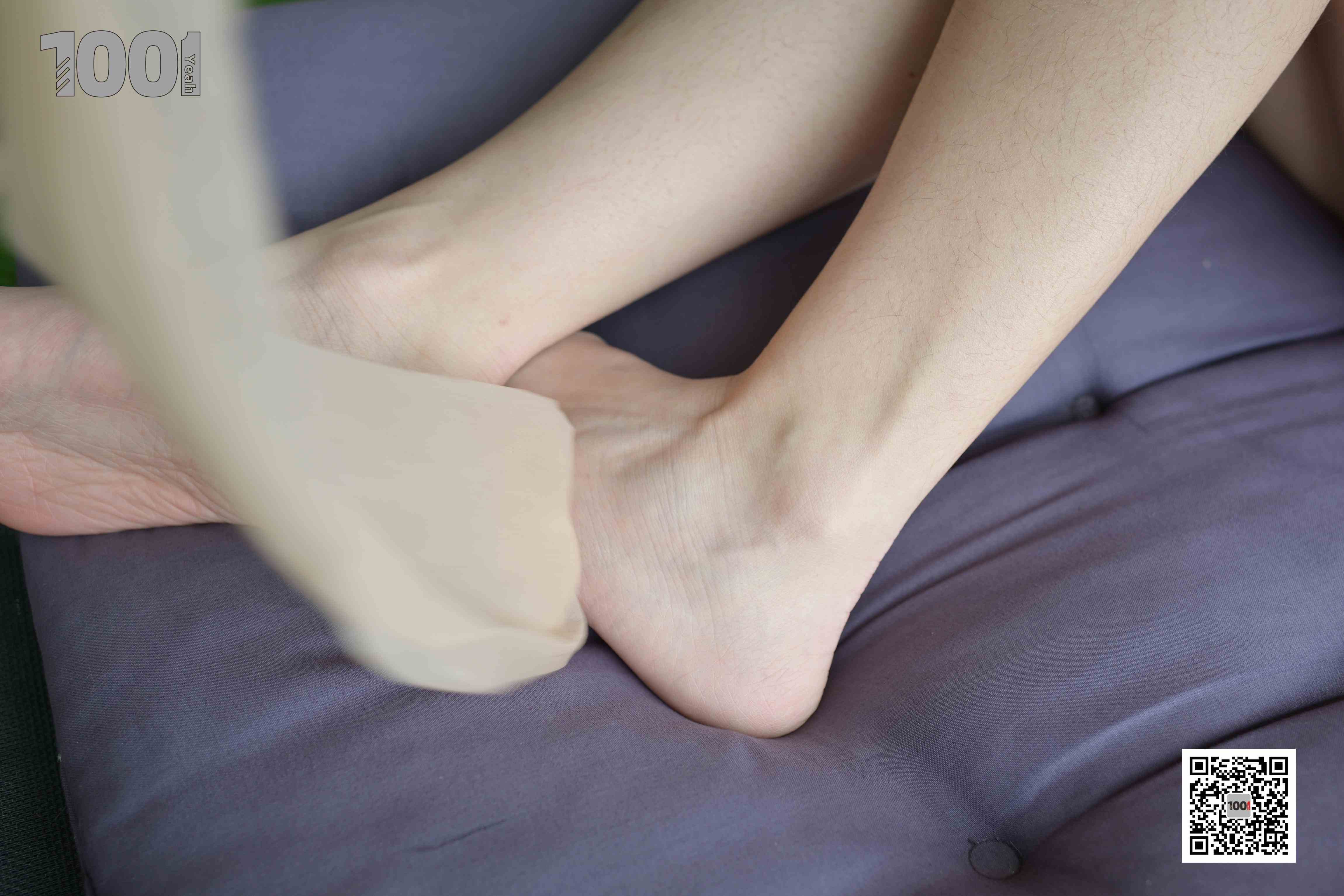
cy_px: 448
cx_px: 672
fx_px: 1307
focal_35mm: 35
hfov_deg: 54.4
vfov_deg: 37.9
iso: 100
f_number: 3.5
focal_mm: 35
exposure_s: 1/160
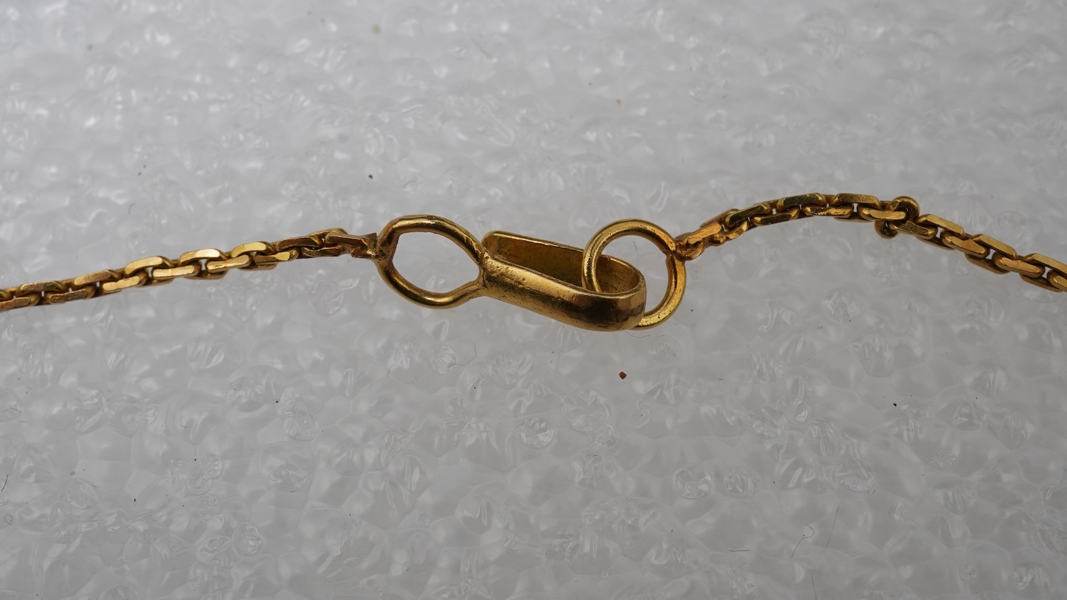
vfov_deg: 24.9
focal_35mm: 48
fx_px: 1358
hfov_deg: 42.9
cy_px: 267
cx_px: 532
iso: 500
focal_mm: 30
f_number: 22
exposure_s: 1/125
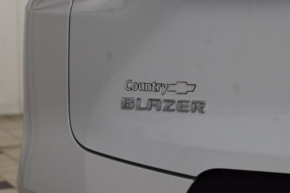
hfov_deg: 19.5
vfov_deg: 13.0
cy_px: 96
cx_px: 145
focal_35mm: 105
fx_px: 846
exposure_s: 1/125
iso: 1600
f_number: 7.1
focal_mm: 70
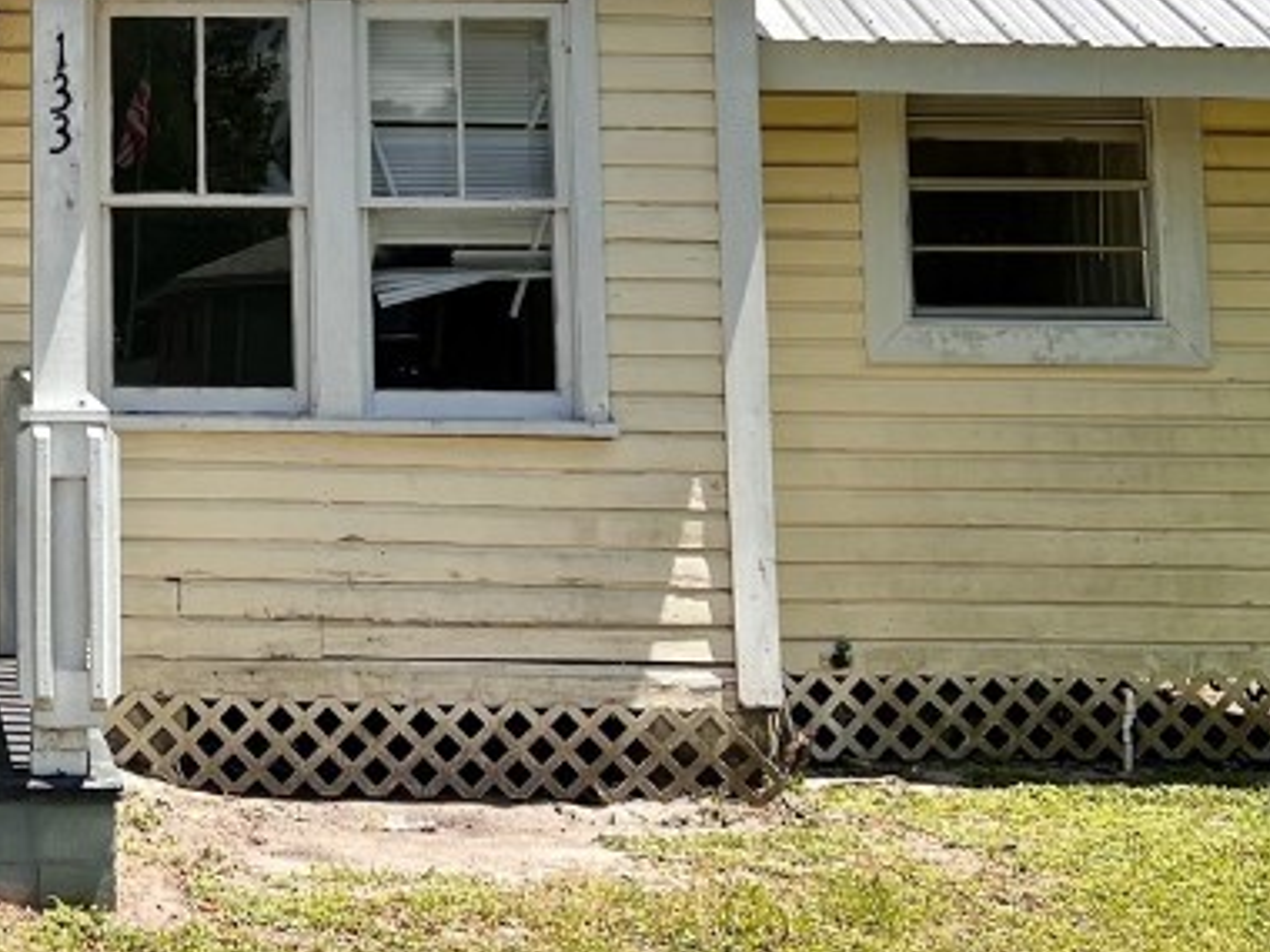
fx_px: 2568
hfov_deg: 25.9
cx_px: -90
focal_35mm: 70
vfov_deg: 20.4
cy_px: 3
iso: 50
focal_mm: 5.7
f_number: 1.5
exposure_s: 1/6211
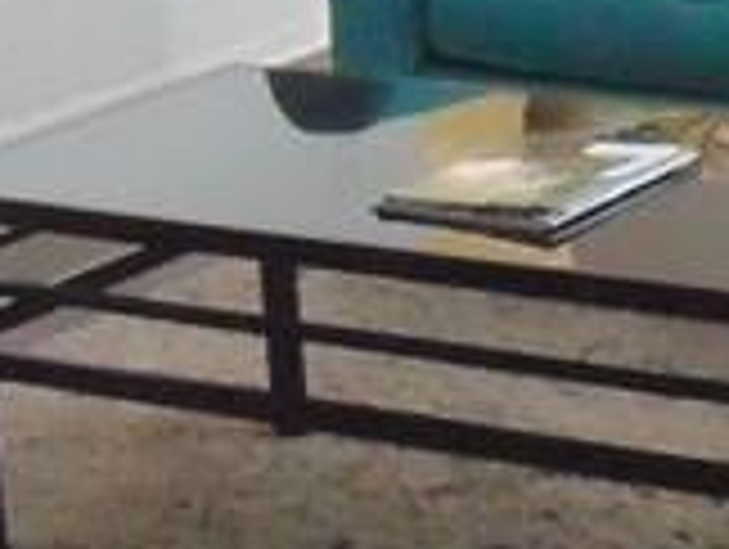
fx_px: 3332
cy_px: 292
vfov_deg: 9.4
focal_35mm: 158
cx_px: 630
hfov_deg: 12.4
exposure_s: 1/80
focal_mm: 4.5
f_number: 3
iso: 640
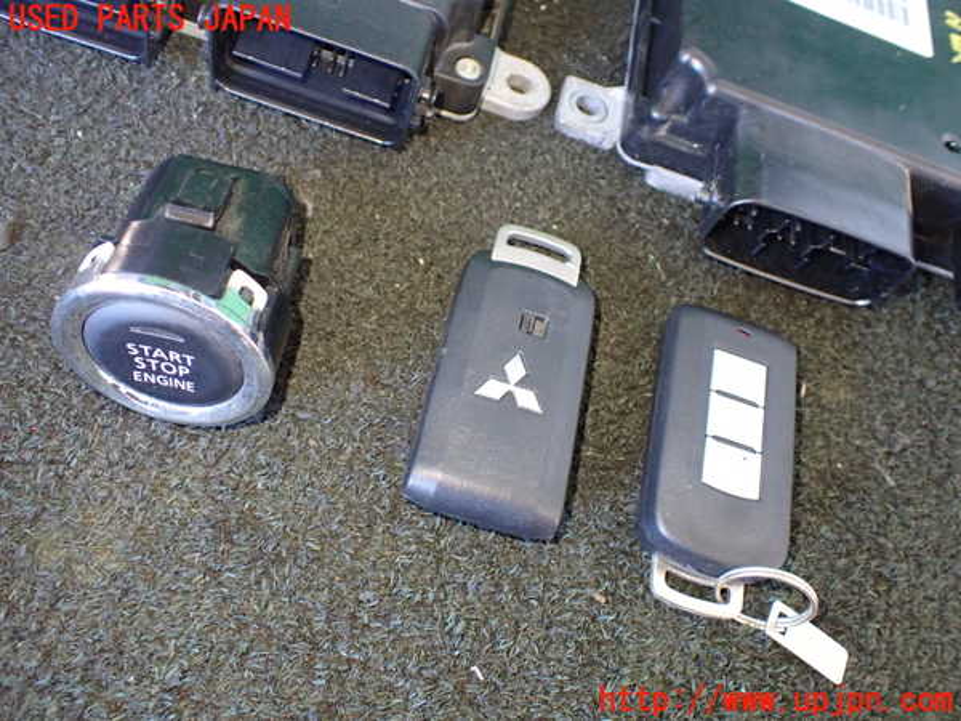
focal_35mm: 30
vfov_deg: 46.8
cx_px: 480
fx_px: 833
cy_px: 360
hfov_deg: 60.0
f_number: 2.3
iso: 800
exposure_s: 1/40
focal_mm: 5.4
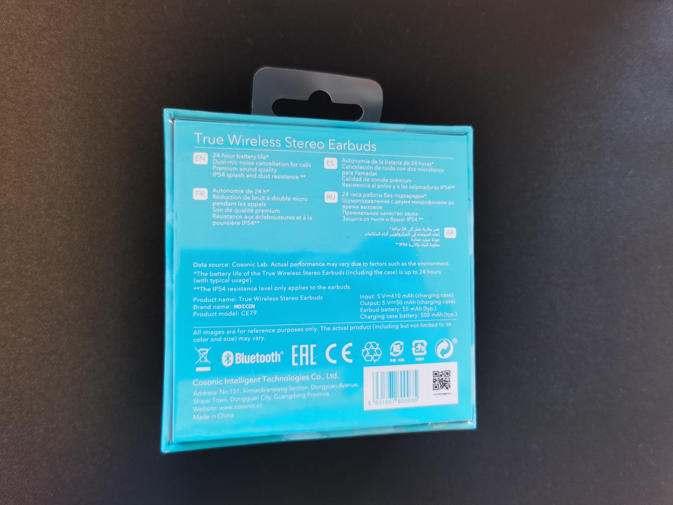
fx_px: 525
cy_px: 252
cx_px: 336
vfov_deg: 51.4
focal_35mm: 27
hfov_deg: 65.3
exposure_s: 1/33.3
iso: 400
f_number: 1.6
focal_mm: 5.56
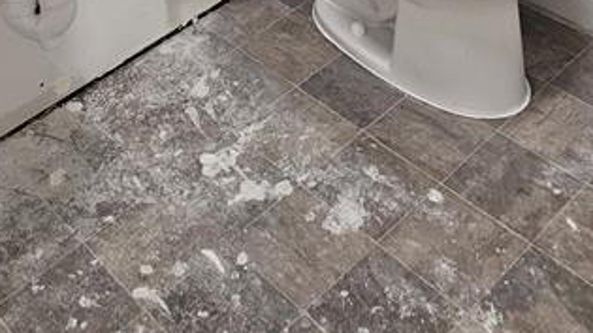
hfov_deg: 34.0
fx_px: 959
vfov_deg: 15.1
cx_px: 188
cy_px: -373
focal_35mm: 61
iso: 125
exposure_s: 1/120
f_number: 1.7
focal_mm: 6.3
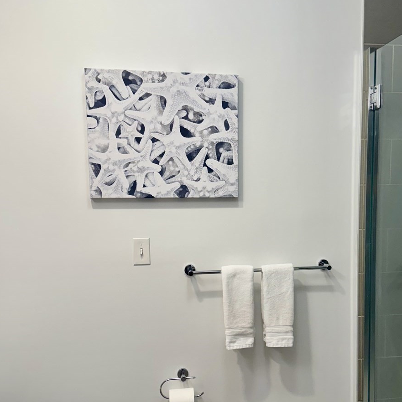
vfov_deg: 44.8
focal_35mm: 37
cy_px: 230
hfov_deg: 44.6
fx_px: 486
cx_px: 246
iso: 125
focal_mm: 6.76
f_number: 1.78
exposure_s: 1/120
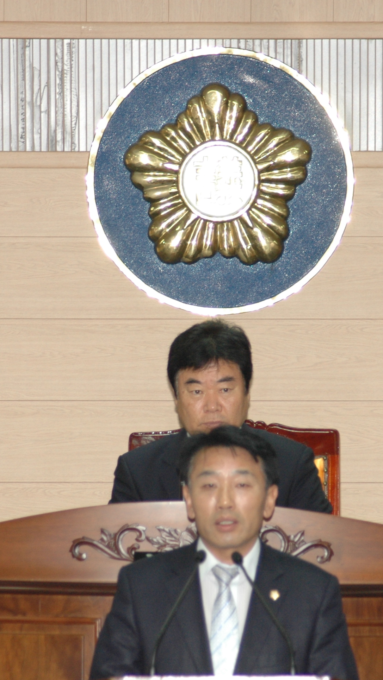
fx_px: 6838
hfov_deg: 3.2
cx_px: 217
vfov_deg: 5.7
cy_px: 351
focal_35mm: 379
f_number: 5
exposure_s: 1/60
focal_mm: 155
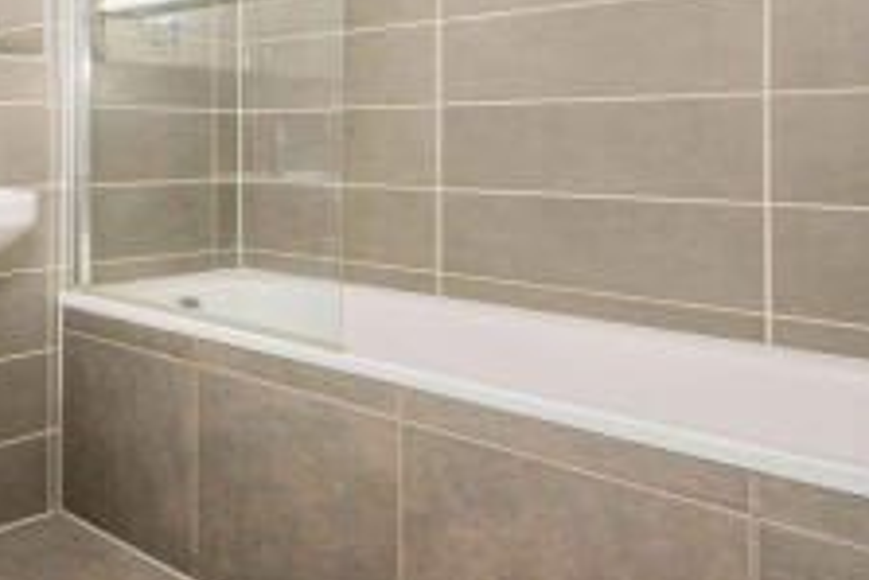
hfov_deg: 49.8
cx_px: 35
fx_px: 773
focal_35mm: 32
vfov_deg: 39.3
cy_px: 103
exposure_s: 1/250
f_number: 7.1
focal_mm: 10
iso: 640
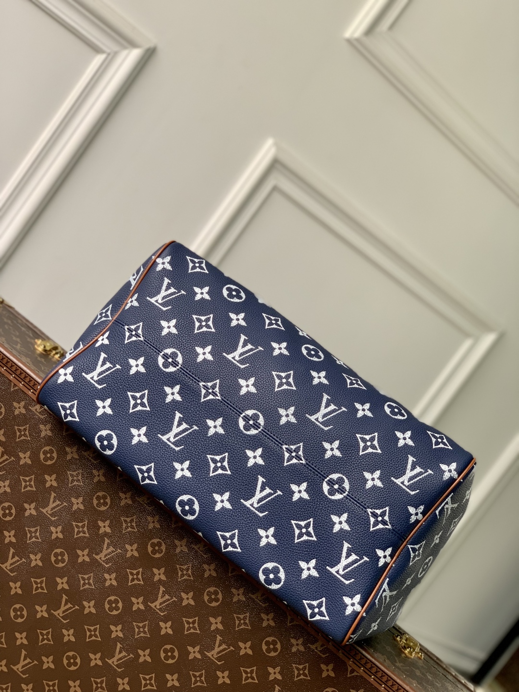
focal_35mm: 52
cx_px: 260
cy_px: 346
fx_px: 1040
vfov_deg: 36.8
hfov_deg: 28.0
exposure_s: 1/122
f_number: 2.4
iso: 50
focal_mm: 6
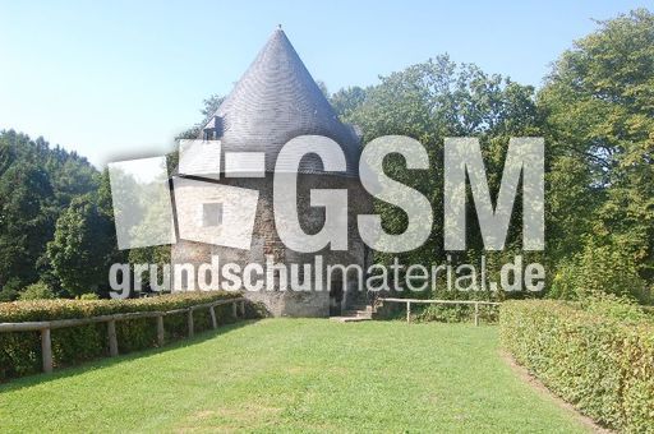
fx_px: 626
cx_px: 327
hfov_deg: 55.2
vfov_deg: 38.3
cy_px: 217
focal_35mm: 34
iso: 400
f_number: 10
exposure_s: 1/200
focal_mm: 23
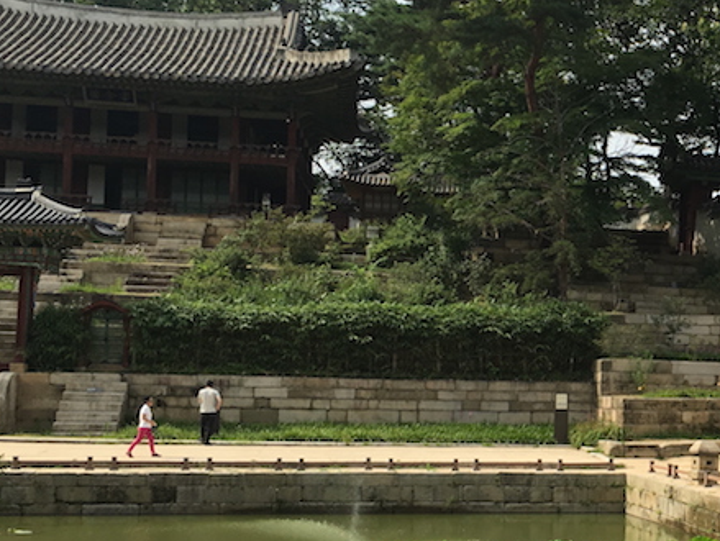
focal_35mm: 66
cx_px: 718
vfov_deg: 22.3
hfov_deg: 27.7
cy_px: 326
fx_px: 1374
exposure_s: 1/1399
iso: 25
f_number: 2.2
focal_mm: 4.15
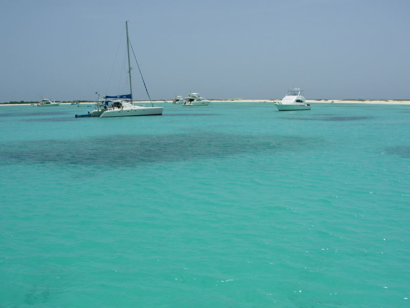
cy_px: 154
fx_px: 450
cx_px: 205
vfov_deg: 37.7
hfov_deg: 49.0
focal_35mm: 38
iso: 50
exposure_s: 1/939
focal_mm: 6.3
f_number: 4.9
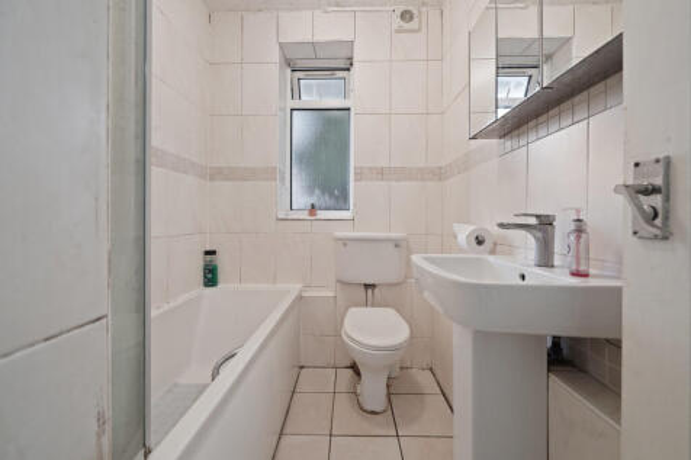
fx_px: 249
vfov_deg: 85.4
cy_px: 230
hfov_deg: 108.3
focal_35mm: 13
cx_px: 346
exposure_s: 1/2.5
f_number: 8
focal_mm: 13
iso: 400
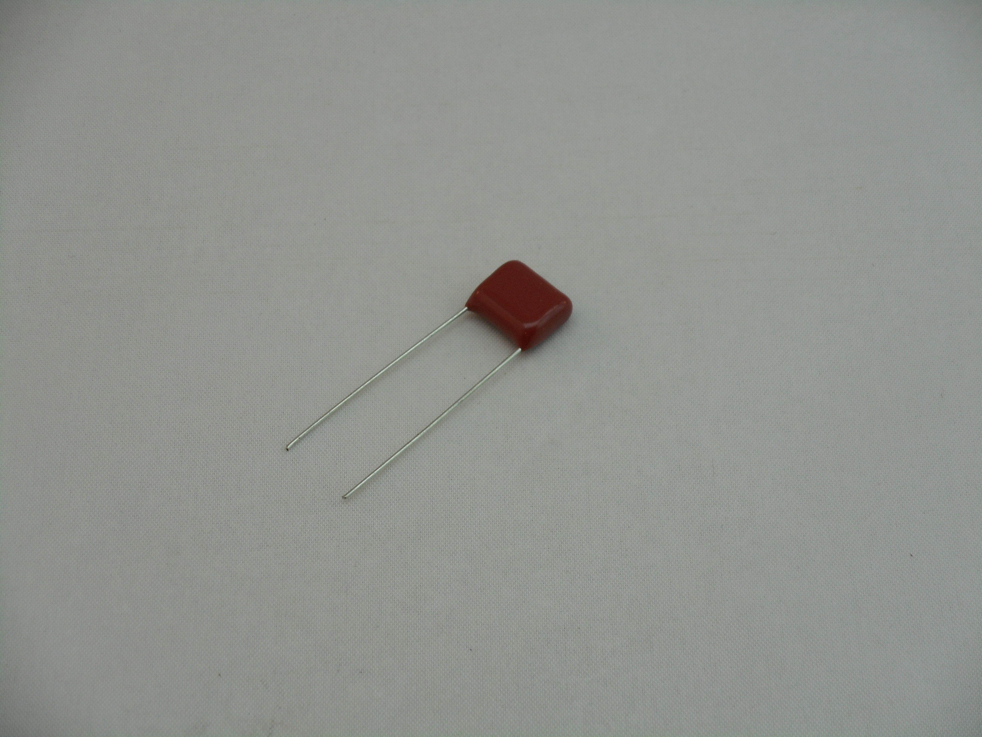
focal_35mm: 102
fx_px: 2894
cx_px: 491
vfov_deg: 14.5
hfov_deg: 19.3
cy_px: 368
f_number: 5.8
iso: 110
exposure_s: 1/60
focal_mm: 18.2
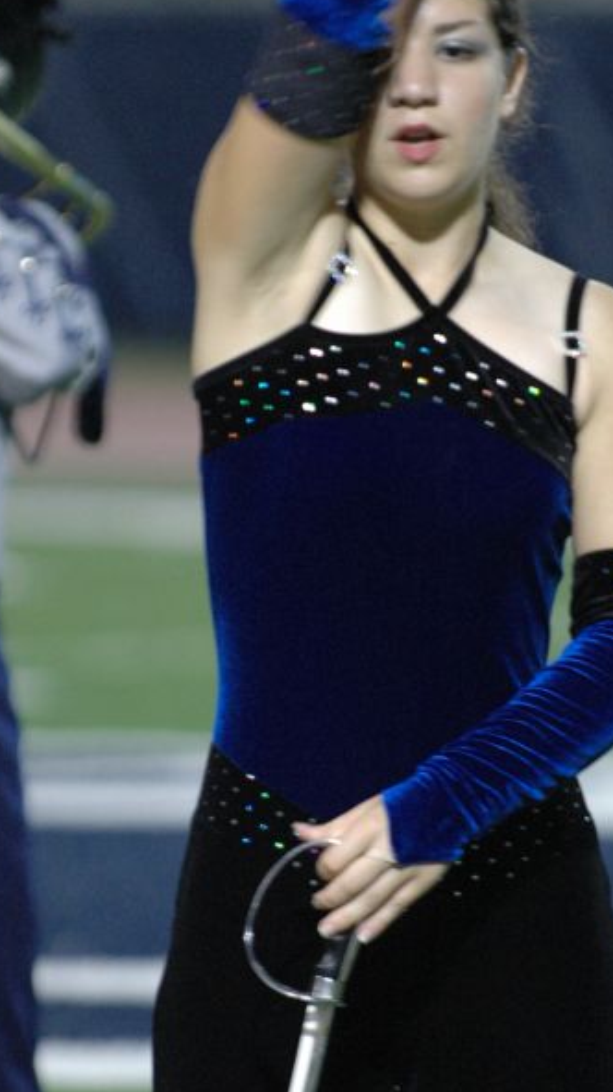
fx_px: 15735
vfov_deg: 4.0
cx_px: 306
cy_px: 565
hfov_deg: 2.2
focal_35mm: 544
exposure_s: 1/60
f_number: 2.8
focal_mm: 200
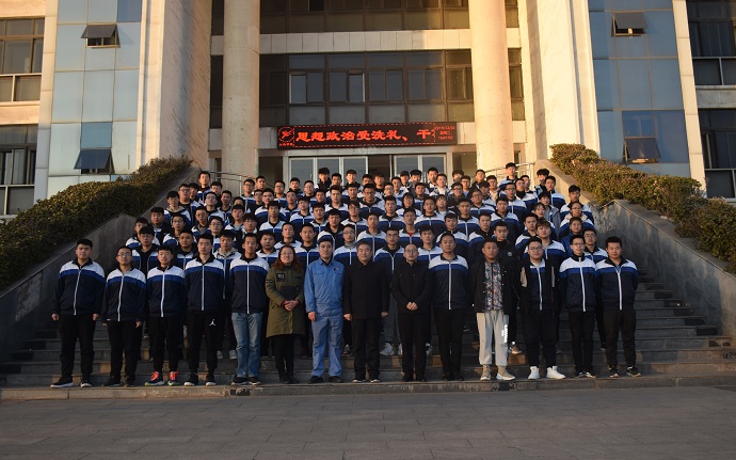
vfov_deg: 40.6
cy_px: 219
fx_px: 622
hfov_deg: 61.2
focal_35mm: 31
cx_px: 365
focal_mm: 20
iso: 125
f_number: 5.6
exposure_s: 1/125
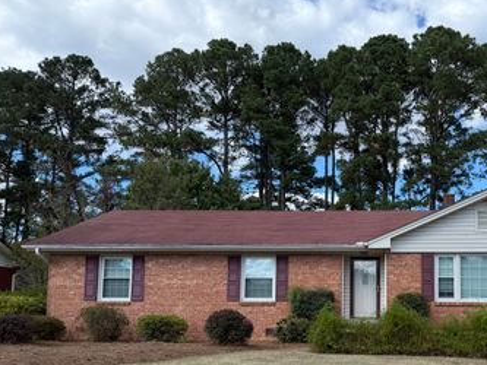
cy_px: 266
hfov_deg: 49.4
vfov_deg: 38.8
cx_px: 361
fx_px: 507
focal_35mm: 36
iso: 100
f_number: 1.78
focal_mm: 6.76
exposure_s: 1/2053
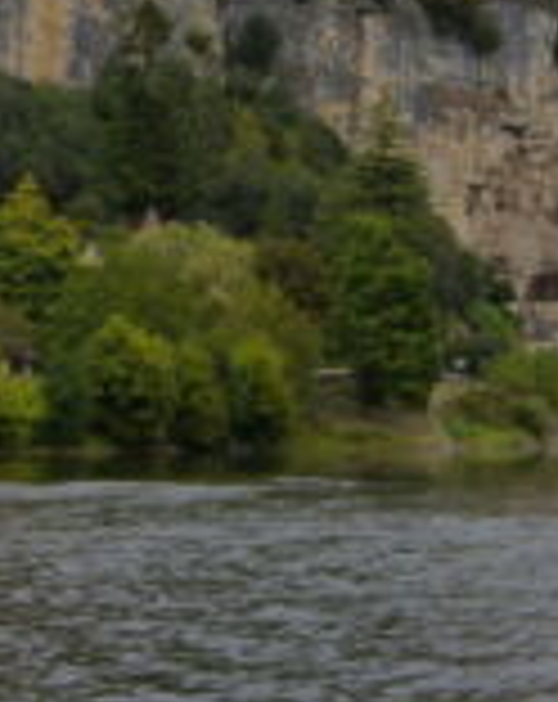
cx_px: 788
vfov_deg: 15.6
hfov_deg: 12.0
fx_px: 2549
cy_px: 212
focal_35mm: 123
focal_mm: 8.7
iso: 200
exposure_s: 1/640
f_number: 3.5
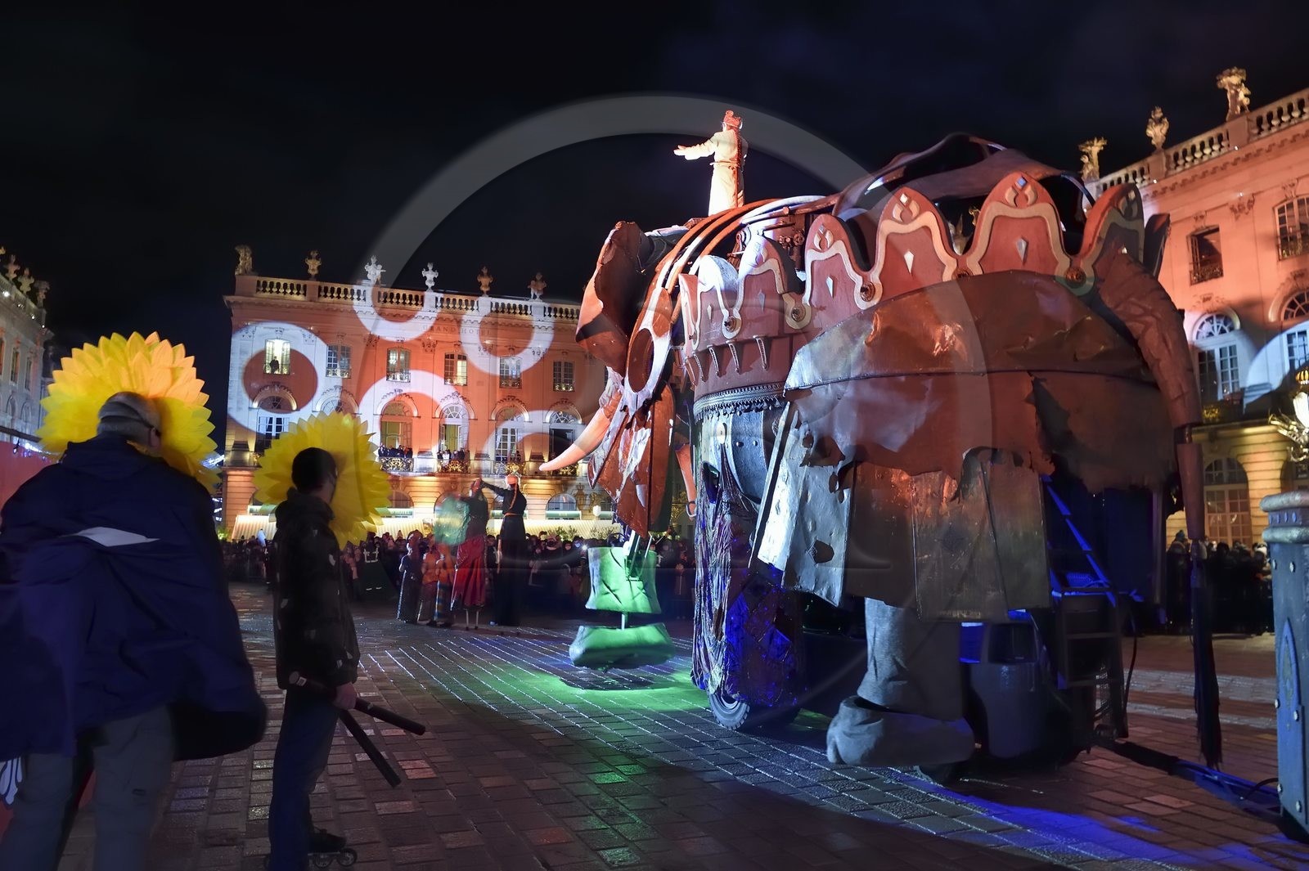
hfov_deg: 73.8
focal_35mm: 24
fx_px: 872
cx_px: 654
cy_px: 436
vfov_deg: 53.1
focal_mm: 24
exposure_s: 1/8
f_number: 6.3
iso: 1600
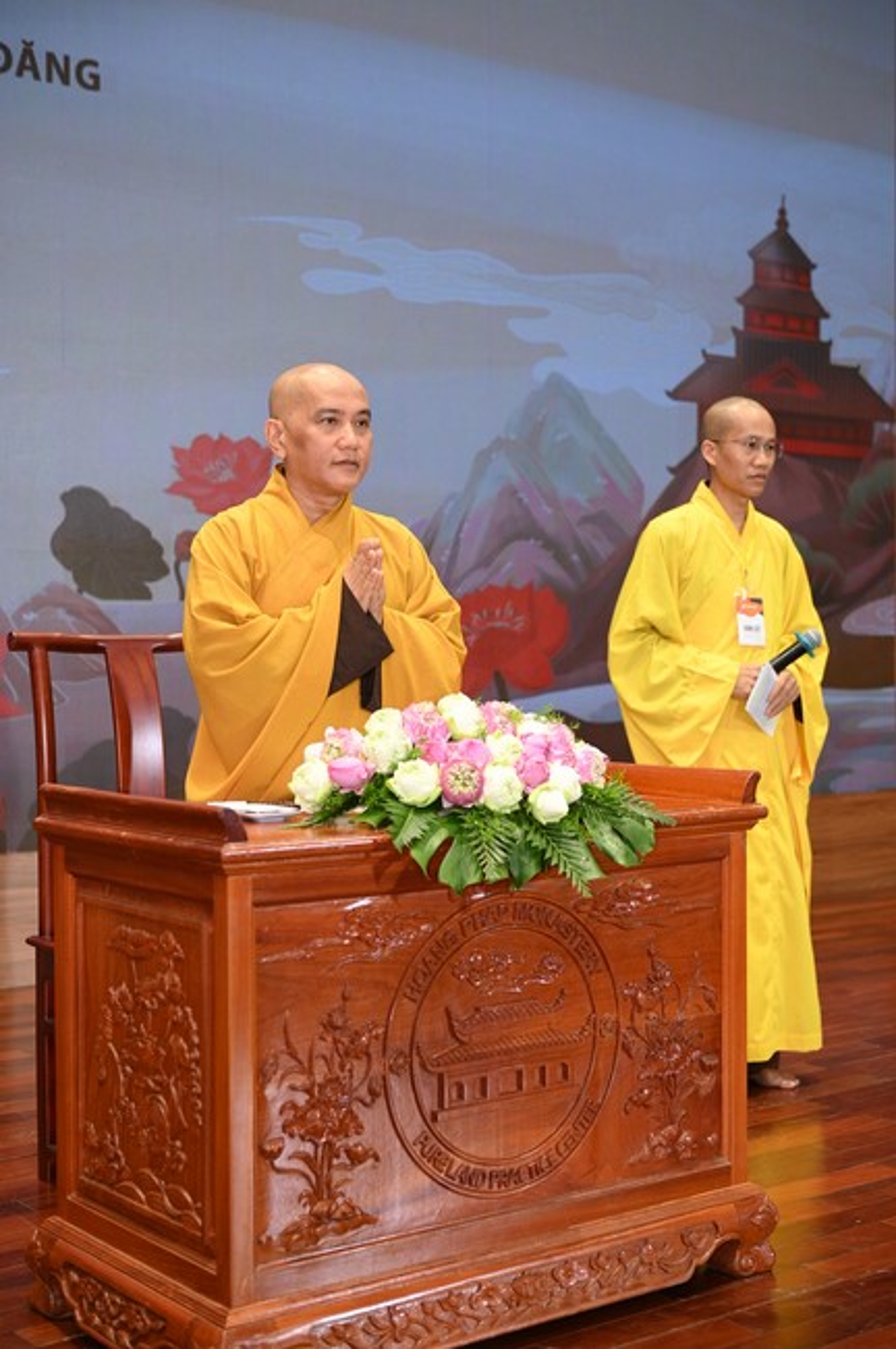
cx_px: 448
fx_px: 1871
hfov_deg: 26.9
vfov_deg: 39.6
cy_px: 674
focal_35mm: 50
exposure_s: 1/125
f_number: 3.5
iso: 1600
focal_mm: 50
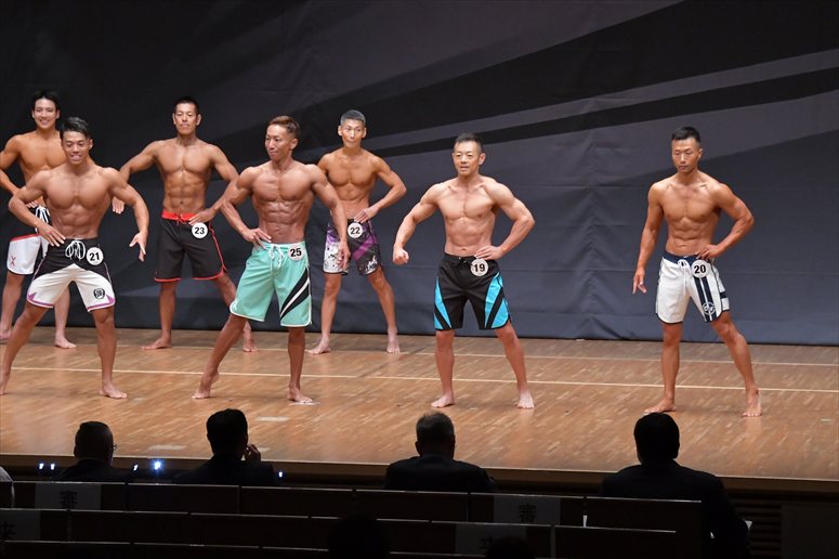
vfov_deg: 8.2
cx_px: 420
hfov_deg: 12.2
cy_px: 280
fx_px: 3913
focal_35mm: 168
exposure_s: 1/400
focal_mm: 112
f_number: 5.6
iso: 6400
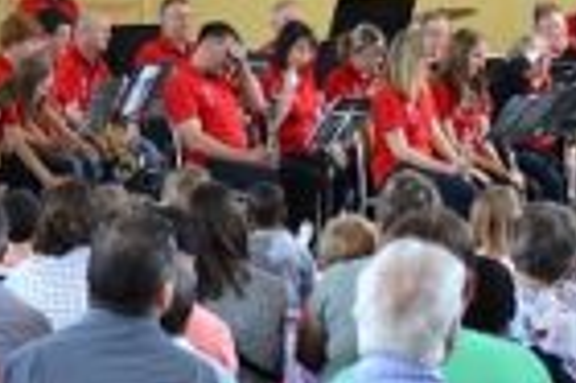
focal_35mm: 223
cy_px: 86
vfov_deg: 6.1
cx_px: 374
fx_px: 3564
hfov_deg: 9.2
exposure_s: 1/320
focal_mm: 32
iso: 320
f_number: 2.8
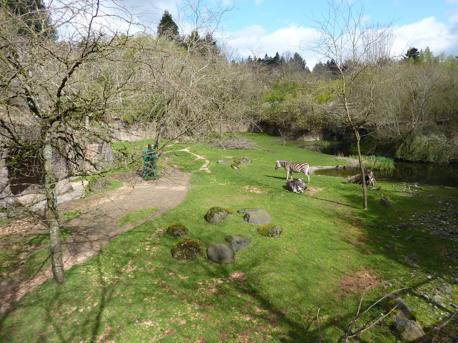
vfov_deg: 54.9
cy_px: 172
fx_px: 331
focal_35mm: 25
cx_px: 229
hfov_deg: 69.4
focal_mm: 4.1
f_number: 3.3
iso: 80
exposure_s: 1/500
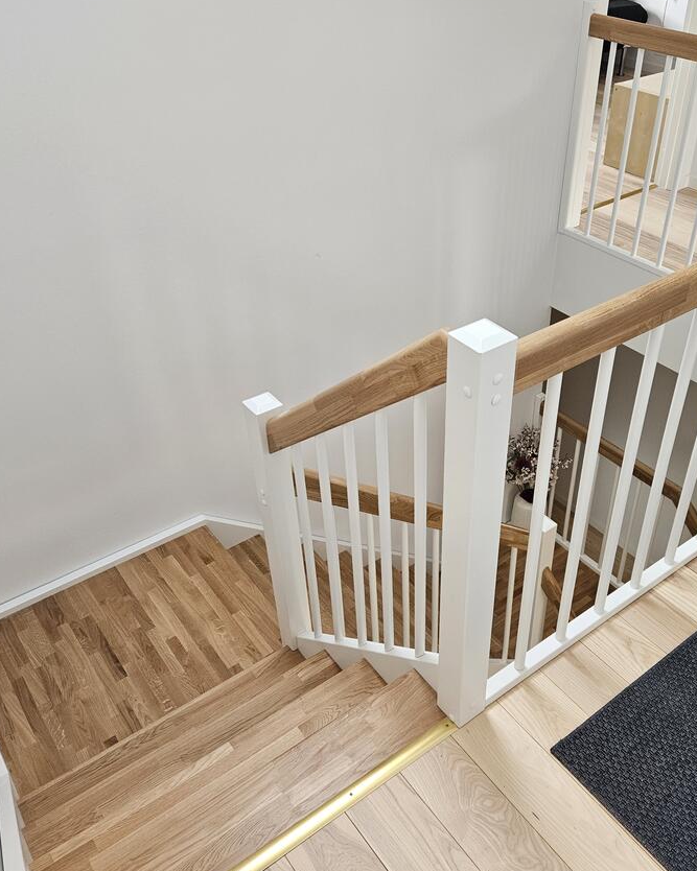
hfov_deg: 46.6
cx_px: 440
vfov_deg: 57.2
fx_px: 800
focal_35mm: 31
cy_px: 436
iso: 160
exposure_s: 1/100
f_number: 1.8
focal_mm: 5.4
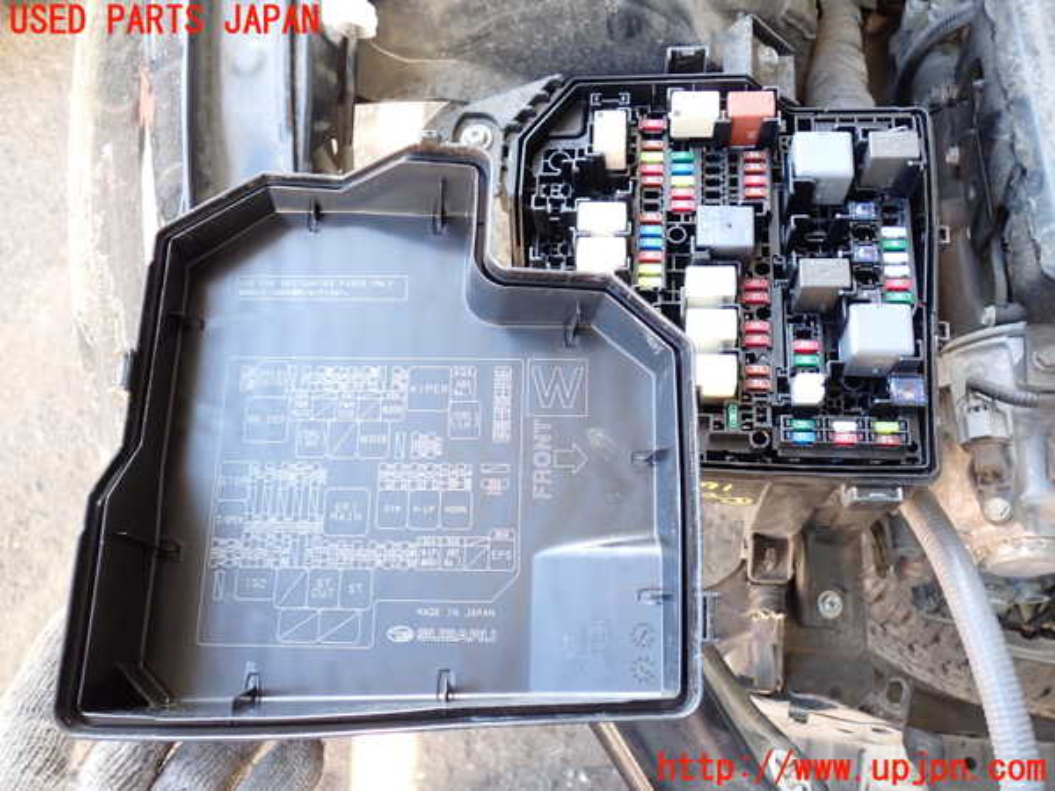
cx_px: 528
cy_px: 396
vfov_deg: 44.2
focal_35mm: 32
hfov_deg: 56.8
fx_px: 975
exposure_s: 1/40
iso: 200
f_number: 2.4
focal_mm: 5.79
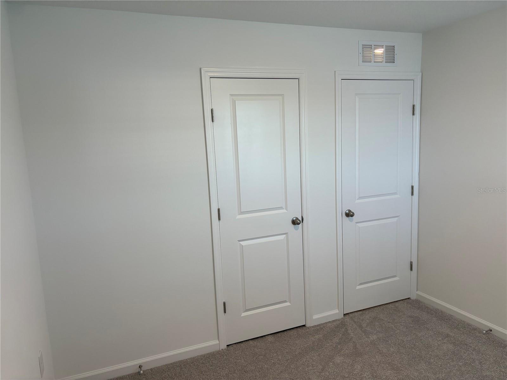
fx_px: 381
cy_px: 190
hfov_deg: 67.3
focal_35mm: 26
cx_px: 254
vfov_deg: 53.1
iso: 125
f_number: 1.6
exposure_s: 1/120
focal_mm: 5.96
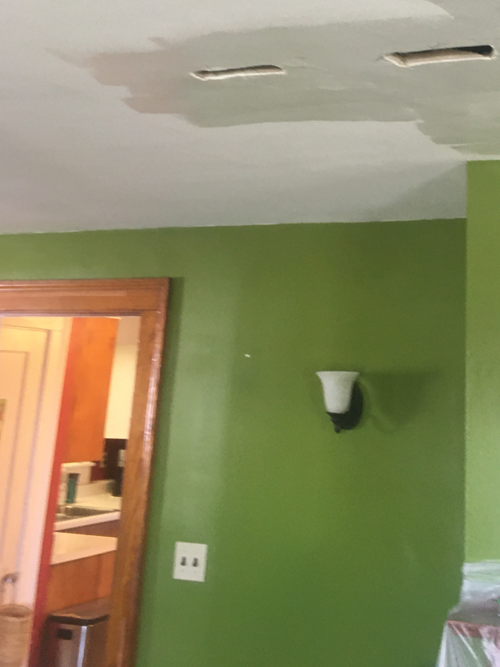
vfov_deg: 39.7
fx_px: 886
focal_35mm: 46
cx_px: 387
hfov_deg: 30.9
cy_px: 142
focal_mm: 4.15
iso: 100
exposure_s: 1/30
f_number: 2.2
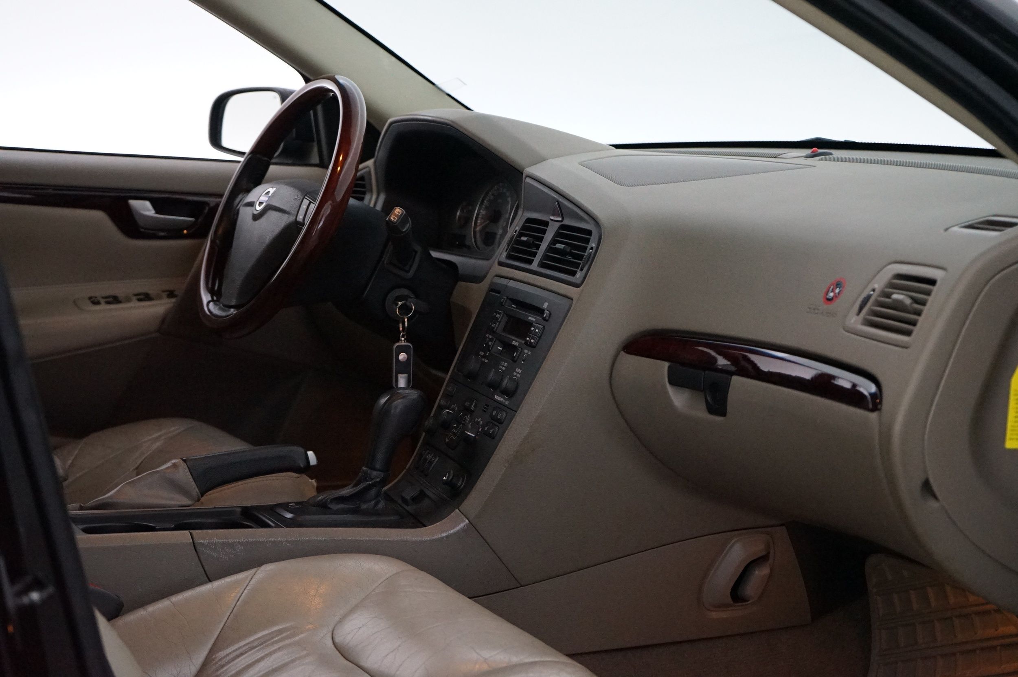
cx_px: 509
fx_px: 1723
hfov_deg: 32.9
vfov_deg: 22.2
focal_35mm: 61
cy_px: 338
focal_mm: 61
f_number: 5.6
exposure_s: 1/60
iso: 6400
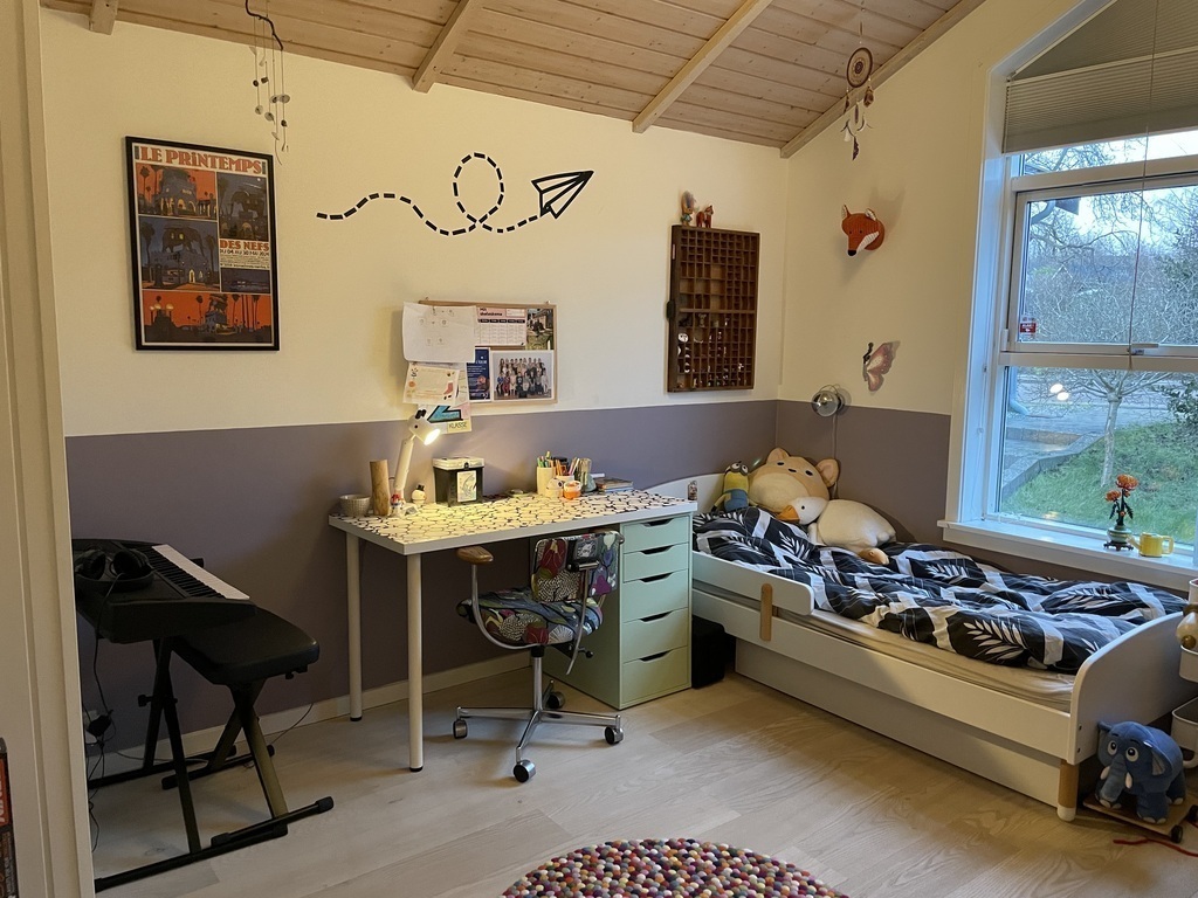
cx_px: 599
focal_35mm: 26
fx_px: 900
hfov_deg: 67.3
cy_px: 449
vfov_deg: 53.1
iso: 500
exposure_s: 1/60
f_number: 1.6
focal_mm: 4.2
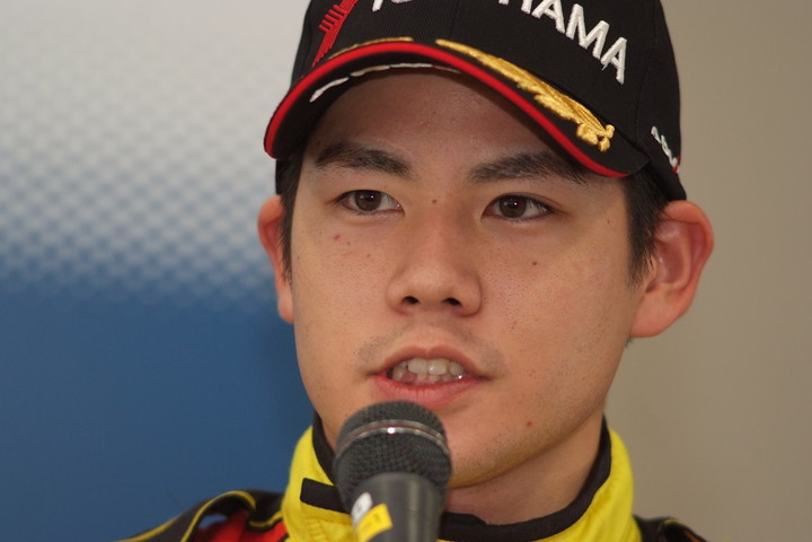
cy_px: 271
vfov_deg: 5.1
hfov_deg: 7.6
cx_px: 406
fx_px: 6090
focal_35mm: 270
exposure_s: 1/125
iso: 800
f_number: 2.8
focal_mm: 180
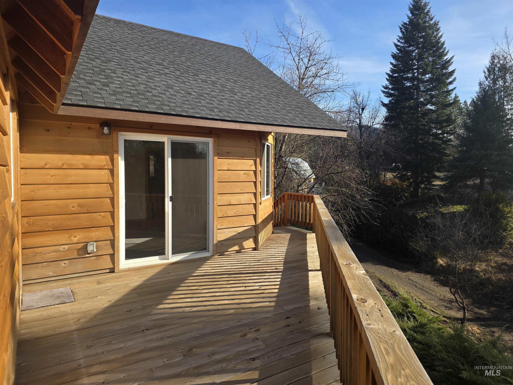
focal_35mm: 23
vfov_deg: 58.9
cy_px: 192
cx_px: 256
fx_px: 341
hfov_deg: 73.9
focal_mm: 6.3
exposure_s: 1/2524
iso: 80
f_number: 1.7
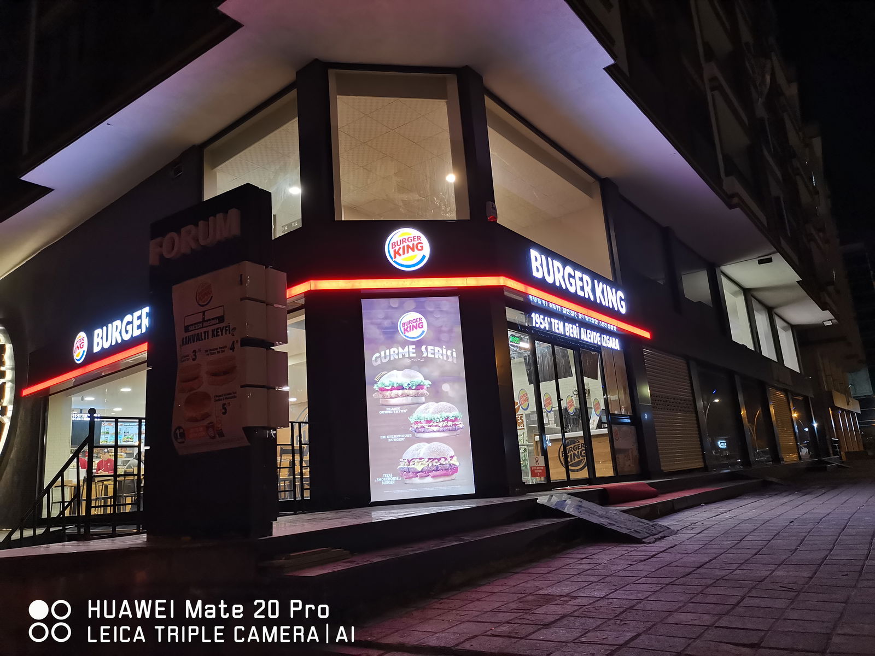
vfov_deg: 51.4
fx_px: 682
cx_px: 438
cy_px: 328
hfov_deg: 65.3
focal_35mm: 27
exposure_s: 1/100
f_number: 1.8
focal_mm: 5.58
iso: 400
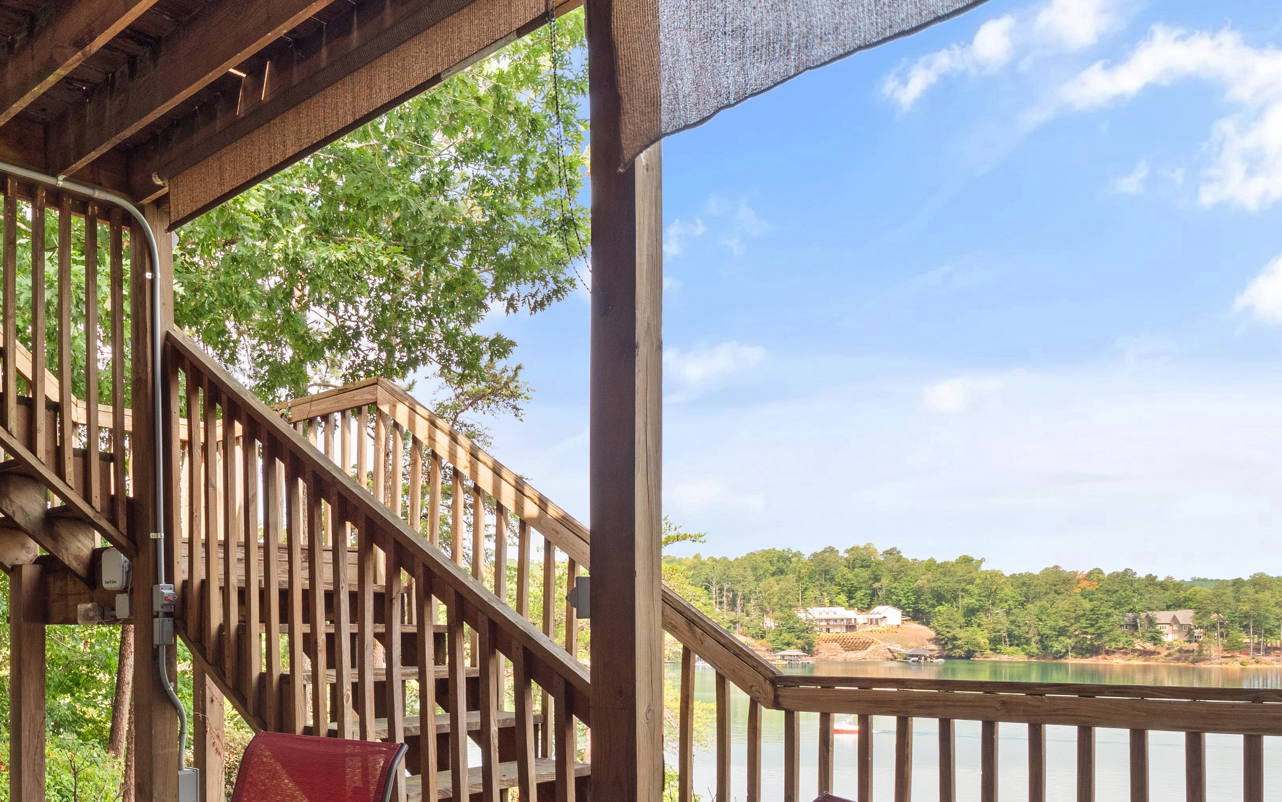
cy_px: 645
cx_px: 273
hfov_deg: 61.5
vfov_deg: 42.5
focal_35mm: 28
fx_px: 978
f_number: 5.6
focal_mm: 8
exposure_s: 1/60
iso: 400
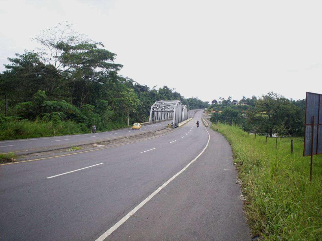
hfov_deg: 51.4
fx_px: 335
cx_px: 161
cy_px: 120
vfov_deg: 39.7
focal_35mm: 36
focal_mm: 6
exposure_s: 1/150
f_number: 4.5
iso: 100
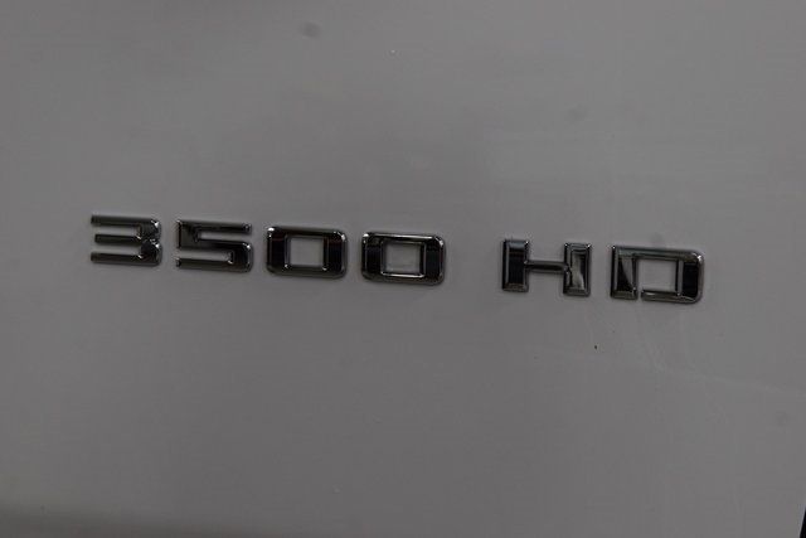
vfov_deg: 17.5
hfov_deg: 26.0
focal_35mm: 78
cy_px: 269
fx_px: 1747
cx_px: 403
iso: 1100
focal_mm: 52
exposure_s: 1/60
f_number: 8
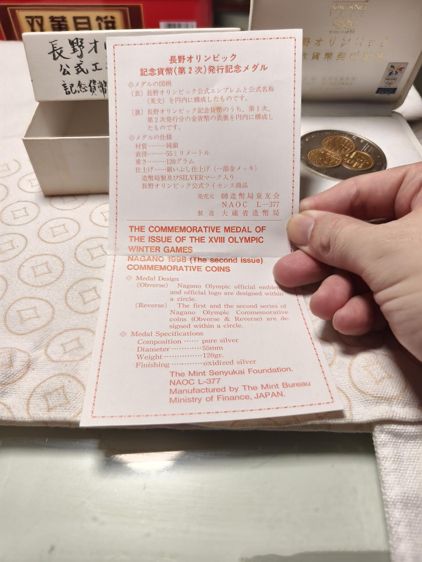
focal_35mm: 23
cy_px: 281
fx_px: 374
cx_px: 211
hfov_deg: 58.9
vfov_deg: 73.9
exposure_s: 1/100
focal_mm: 8.67
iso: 64
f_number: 1.75
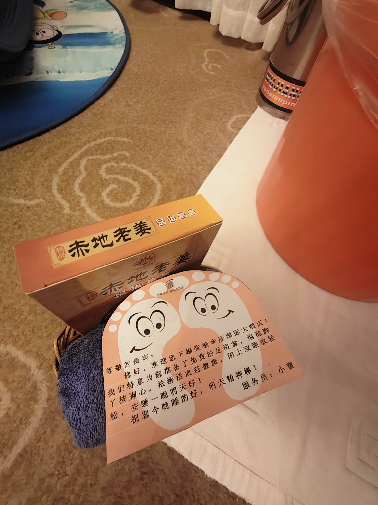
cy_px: 252
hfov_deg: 89.9
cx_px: 189
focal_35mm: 13
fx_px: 189
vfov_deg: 106.2
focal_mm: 1.82
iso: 3200
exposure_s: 1/25
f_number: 2
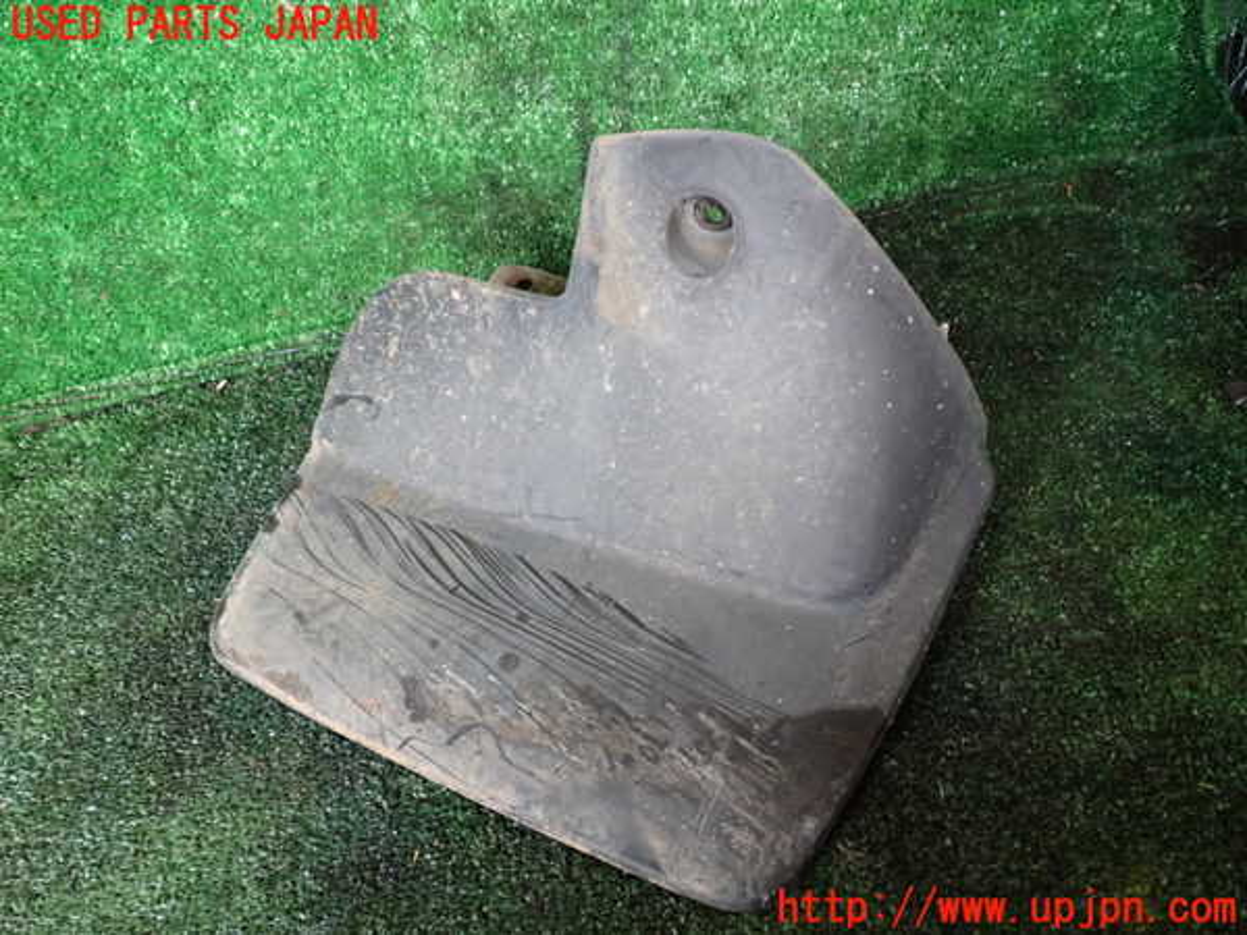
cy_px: 468
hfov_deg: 60.0
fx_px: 1081
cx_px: 624
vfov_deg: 46.8
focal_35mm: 30
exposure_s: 1/30
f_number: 2.3
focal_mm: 5.4
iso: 500
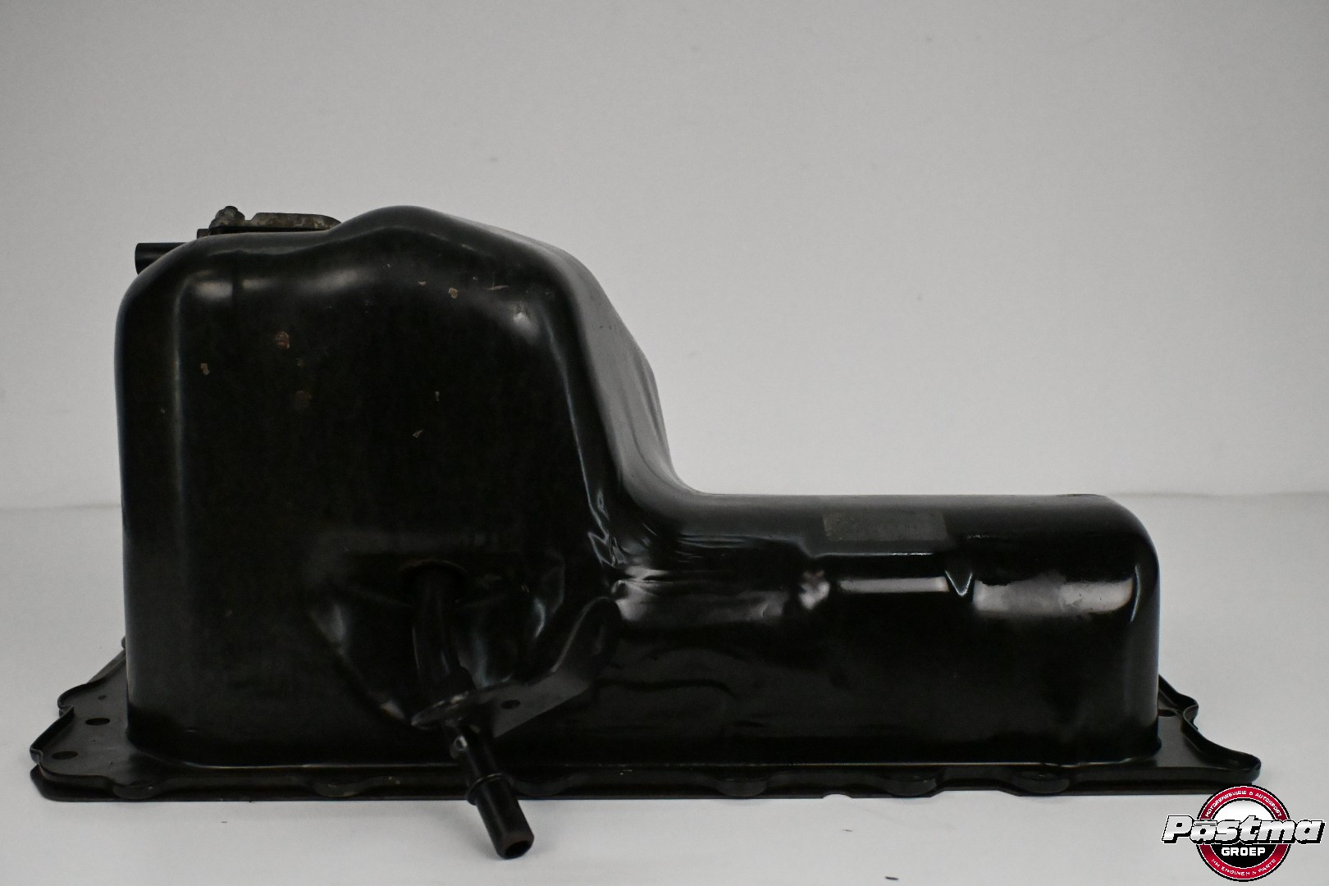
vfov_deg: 30.8
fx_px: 1606
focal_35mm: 44
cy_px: 443
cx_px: 664
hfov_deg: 45.0
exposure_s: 1/2500
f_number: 6.3
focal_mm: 29
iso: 10000
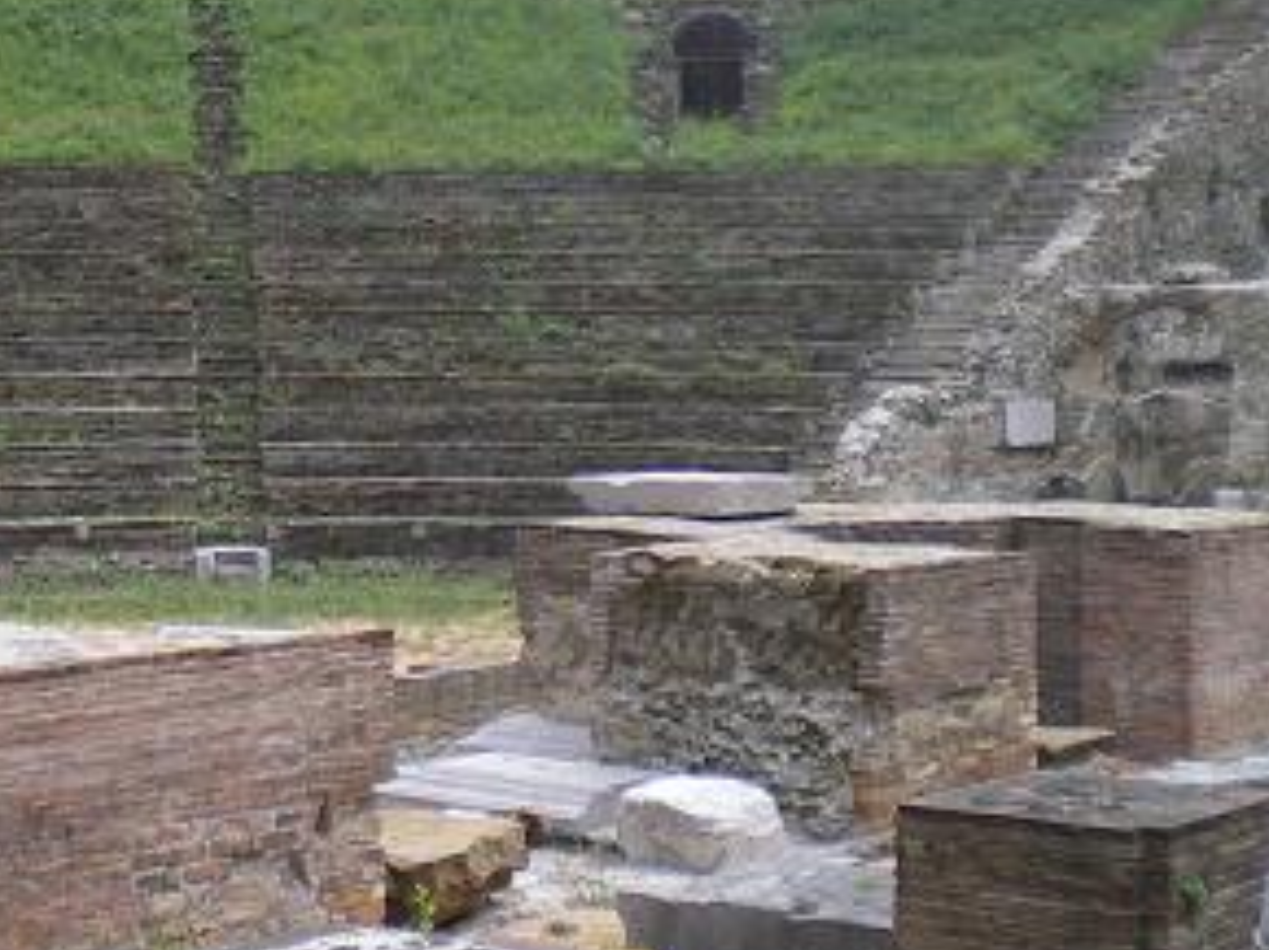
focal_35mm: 84
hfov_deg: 22.8
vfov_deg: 17.5
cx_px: 153
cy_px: 245
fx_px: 3077
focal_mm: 6.3
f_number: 3.1
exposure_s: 1/200
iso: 64
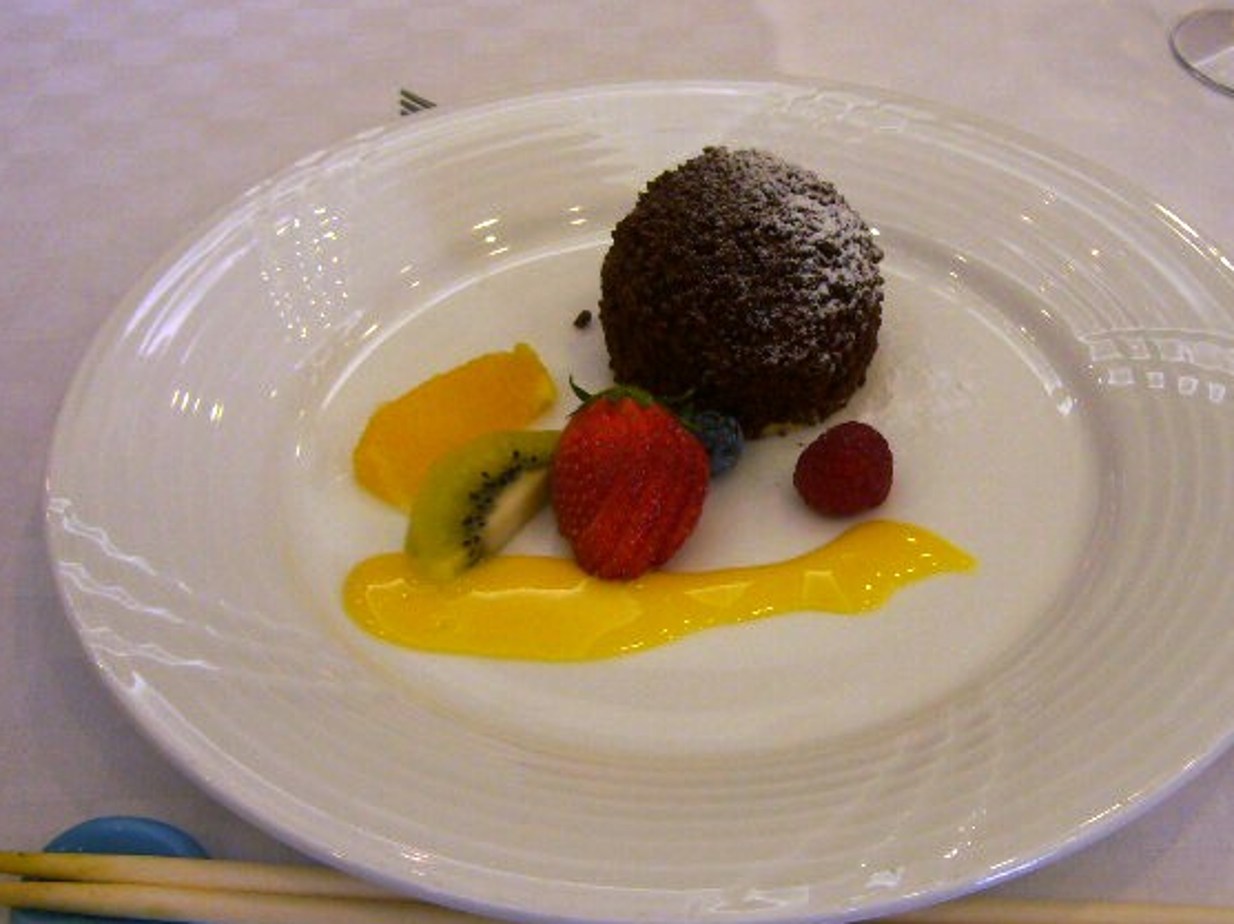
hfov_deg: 41.2
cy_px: 487
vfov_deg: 31.5
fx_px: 1639
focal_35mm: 46
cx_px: 667
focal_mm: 4.7
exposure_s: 1/80
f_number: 2.8
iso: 80
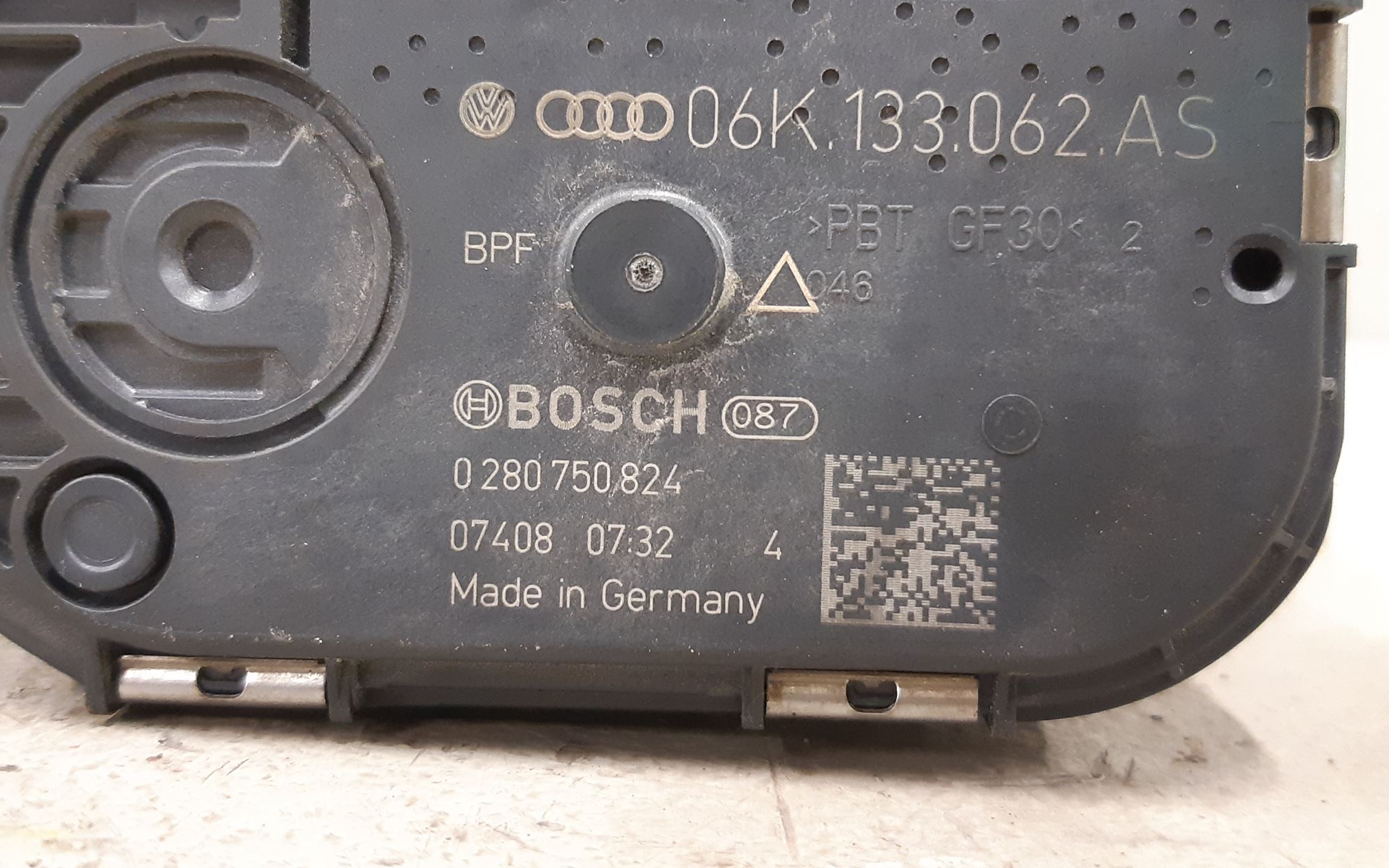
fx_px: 1060
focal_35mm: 28
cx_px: 698
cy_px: 368
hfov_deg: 66.5
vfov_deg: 44.4
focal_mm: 3.93
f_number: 1.7
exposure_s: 1/24
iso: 320
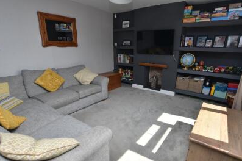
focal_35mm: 18
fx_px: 121
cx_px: 129
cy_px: 86
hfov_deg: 89.9
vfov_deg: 67.2
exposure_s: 1/125
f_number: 5.6
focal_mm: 10
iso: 100
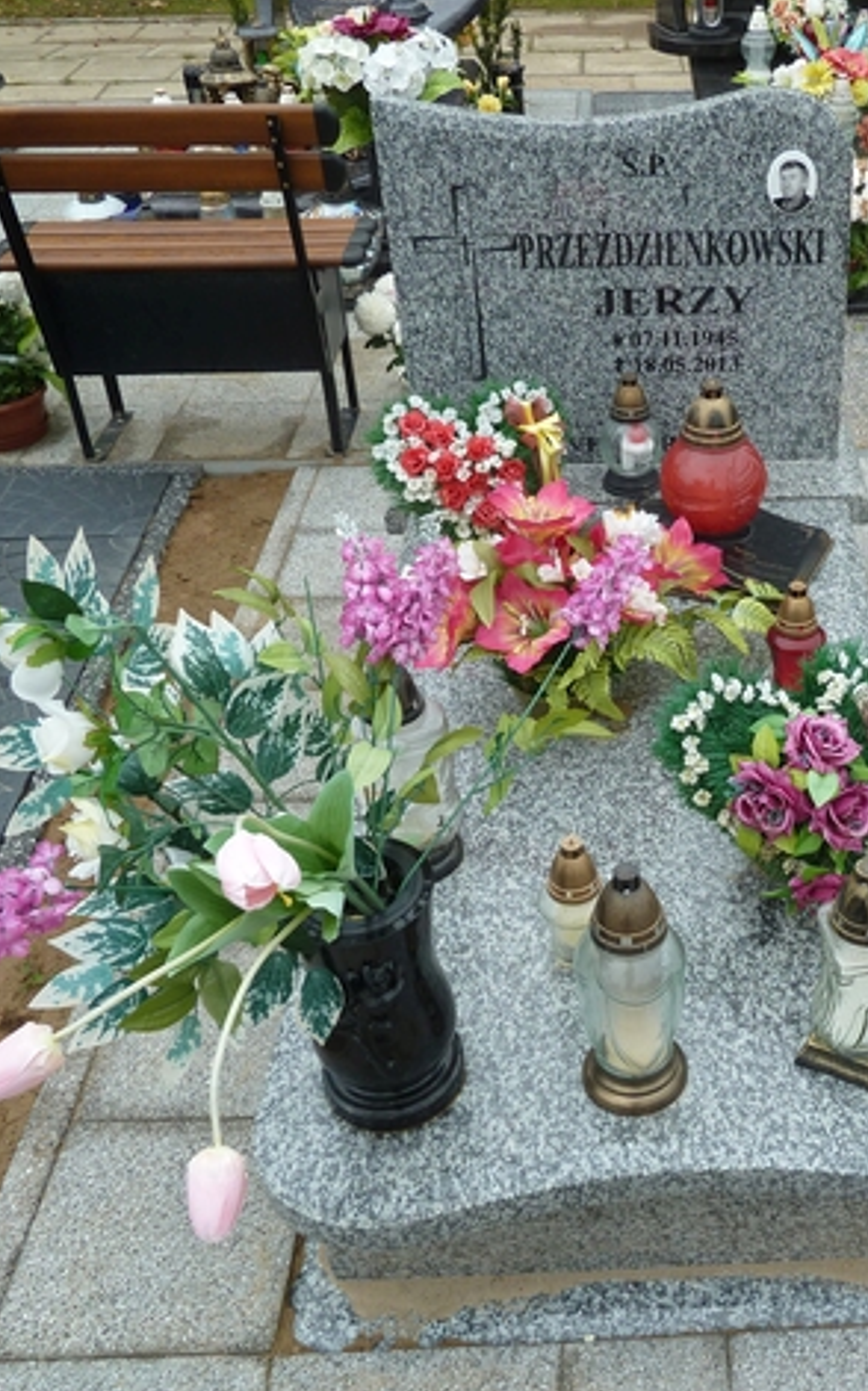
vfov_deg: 54.0
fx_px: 1364
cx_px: 714
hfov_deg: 34.1
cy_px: 691
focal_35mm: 36
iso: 80
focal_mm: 4.1
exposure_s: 1/100
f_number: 3.3
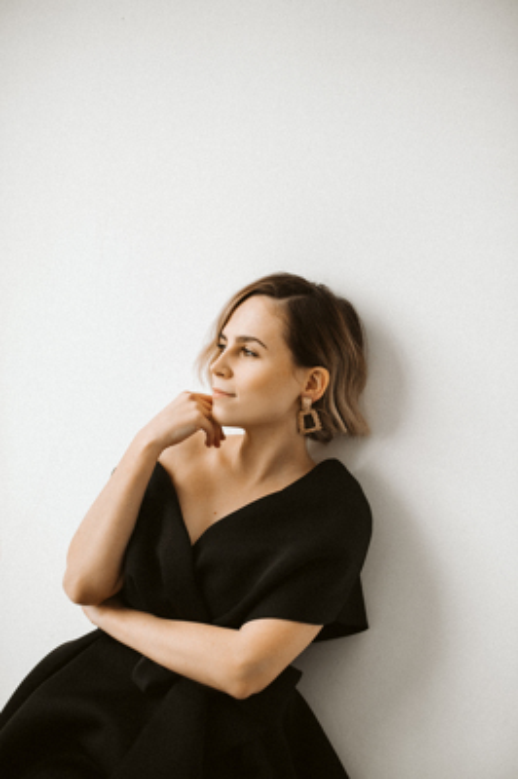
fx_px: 757
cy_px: 390
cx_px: 259
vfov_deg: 54.5
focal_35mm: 35
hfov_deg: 37.8
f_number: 2.2
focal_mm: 35
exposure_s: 1/640
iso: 1000
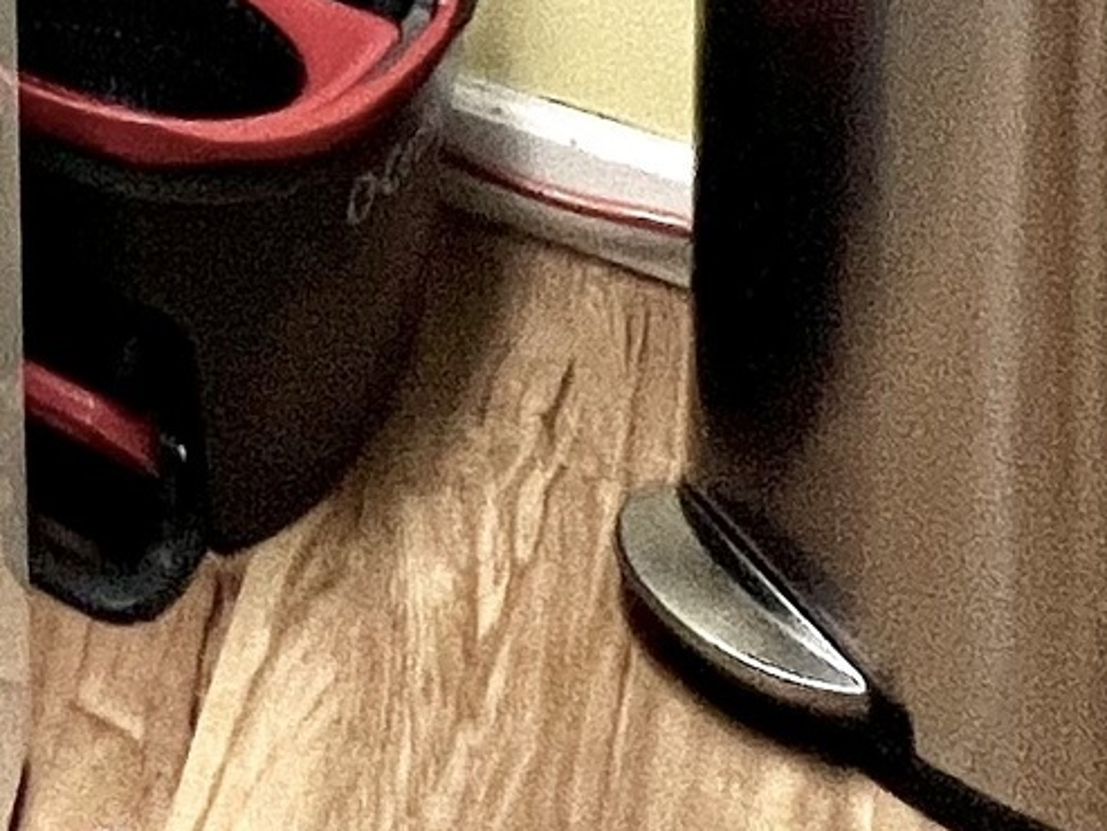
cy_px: -1604
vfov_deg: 11.5
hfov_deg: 16.5
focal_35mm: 81
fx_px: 2591
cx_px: -1257
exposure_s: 1/120
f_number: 1.8
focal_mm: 1.57
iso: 80
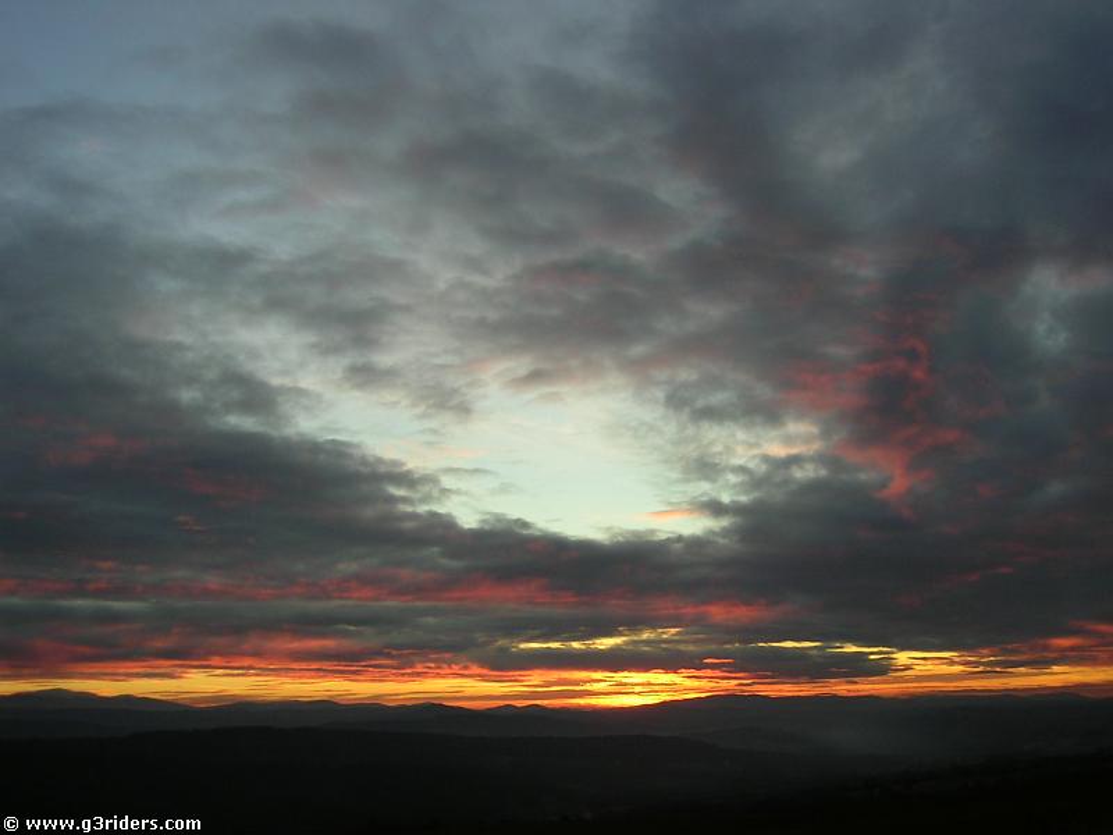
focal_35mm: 36
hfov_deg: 51.4
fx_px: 1157
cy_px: 418
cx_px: 556
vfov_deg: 39.7
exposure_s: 1/111
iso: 50
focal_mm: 5.6
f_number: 2.8
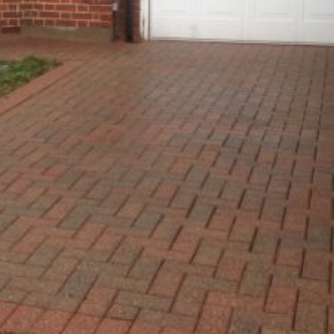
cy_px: 86
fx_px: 906
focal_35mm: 83
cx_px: 61
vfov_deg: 20.7
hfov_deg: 20.6
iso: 50
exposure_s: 1/132
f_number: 2.4
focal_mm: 4.12
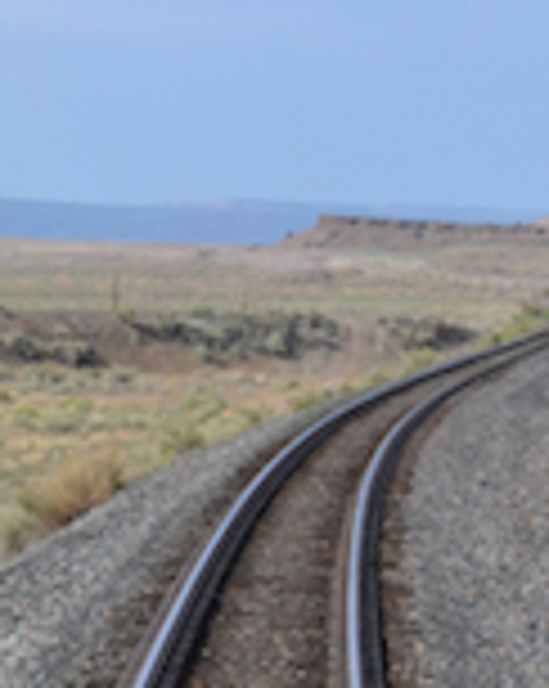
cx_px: 1012
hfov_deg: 6.0
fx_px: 5160
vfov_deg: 7.6
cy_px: 263
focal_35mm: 254
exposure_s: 1/640
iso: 1600
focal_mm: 55
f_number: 18
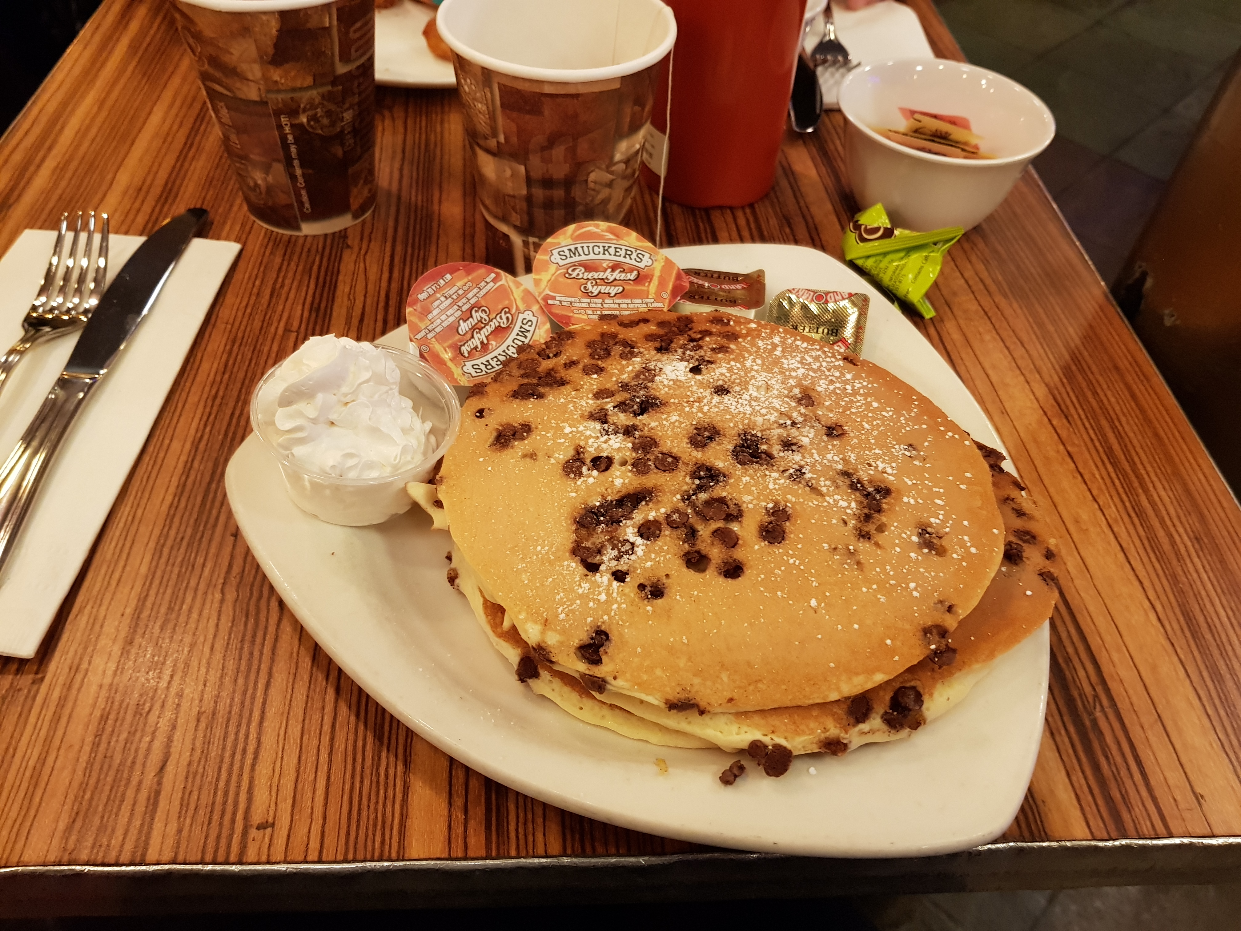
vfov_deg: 53.1
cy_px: 466
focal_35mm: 26
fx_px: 932
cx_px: 620
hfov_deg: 67.3
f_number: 1.7
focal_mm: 4.2
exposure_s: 1/12
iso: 200
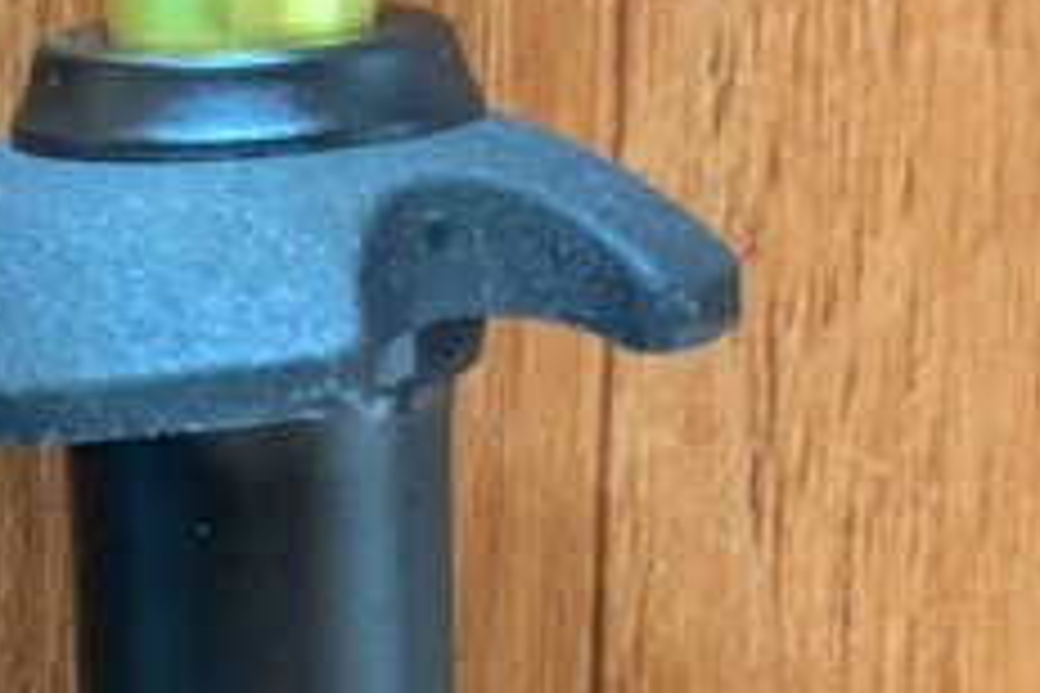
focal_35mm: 244
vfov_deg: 5.6
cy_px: 1170
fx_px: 7048
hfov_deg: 8.3
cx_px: -482
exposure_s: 1/113
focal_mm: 6.81
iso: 547
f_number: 1.85
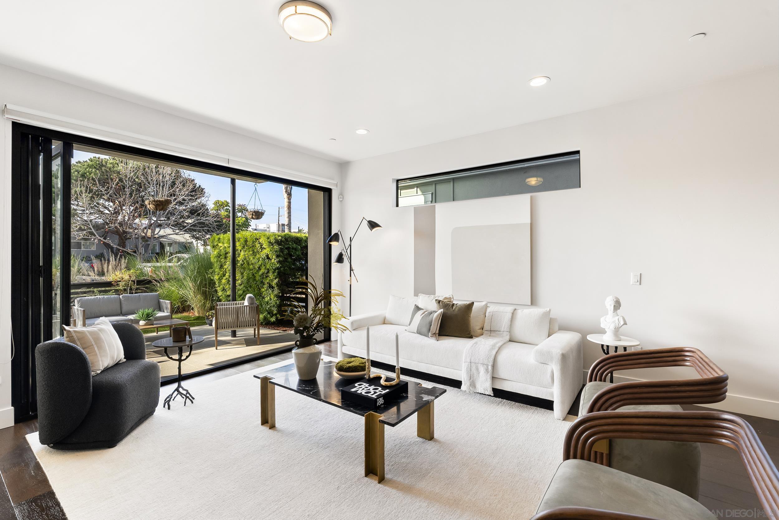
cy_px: 260
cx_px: 390
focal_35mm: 16
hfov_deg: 96.7
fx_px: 346
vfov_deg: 73.8
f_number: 8
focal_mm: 16
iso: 500
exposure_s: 1/30
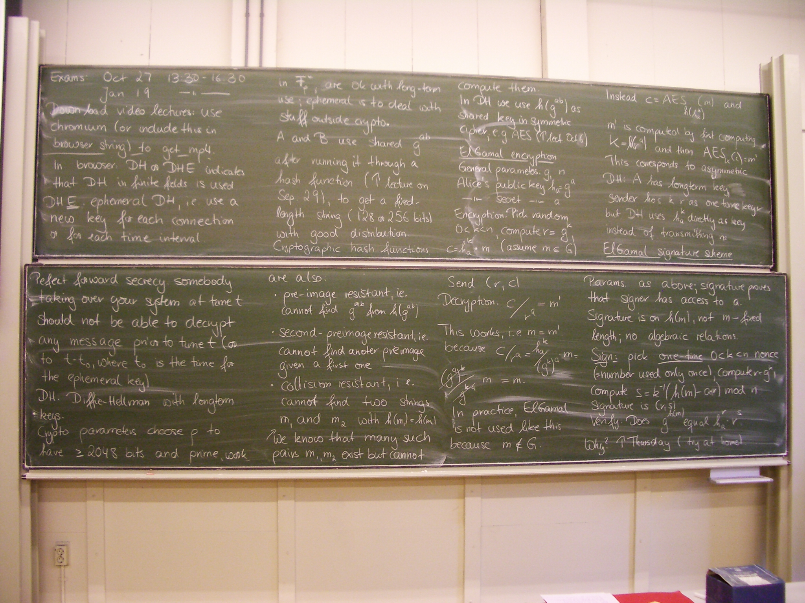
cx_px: 402
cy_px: 302
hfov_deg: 52.6
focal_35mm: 35
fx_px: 814
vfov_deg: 40.7
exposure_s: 1/30
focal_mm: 5.8
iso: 200
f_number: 2.6
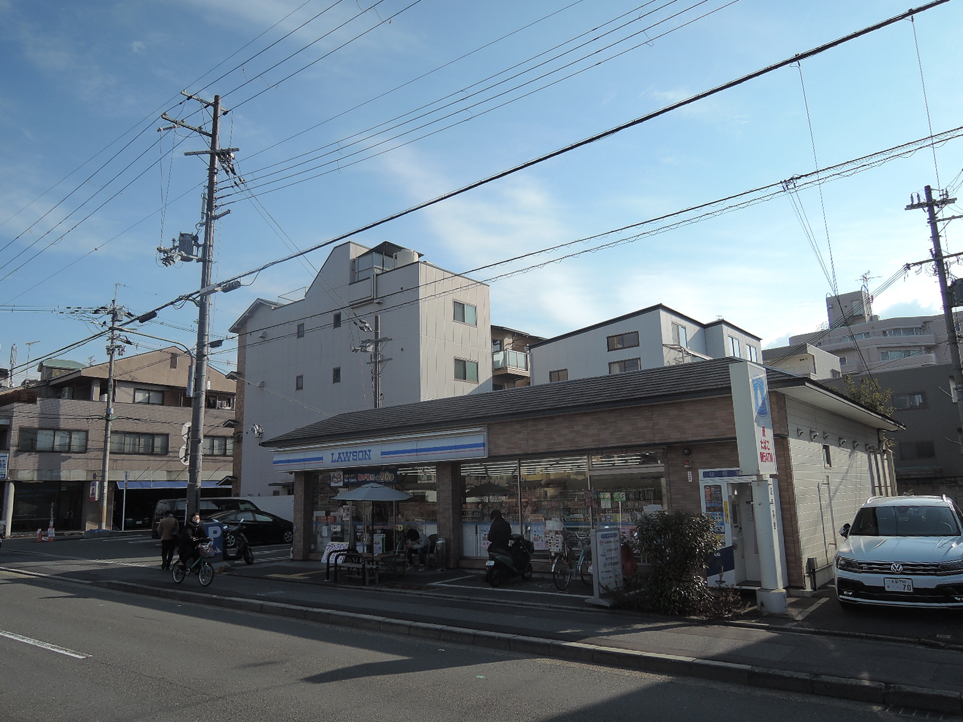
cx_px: 482
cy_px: 361
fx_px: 668
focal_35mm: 24
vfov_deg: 56.8
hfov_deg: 71.6
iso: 80
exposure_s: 1/1250
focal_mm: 5.1
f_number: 2.8
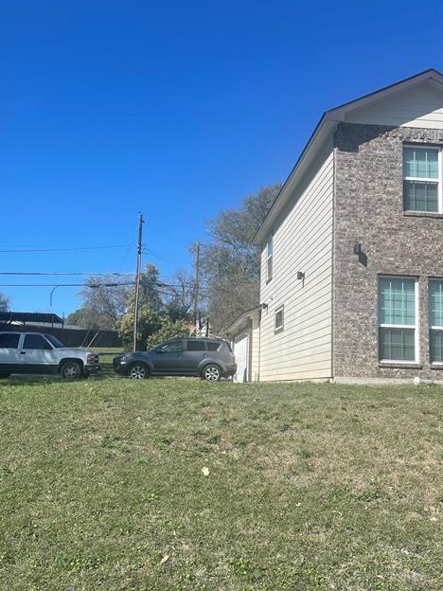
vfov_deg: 56.8
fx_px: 546
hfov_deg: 44.2
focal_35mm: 32
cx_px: 219
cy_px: 318
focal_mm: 5.1
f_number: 1.6
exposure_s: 1/3344
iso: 32
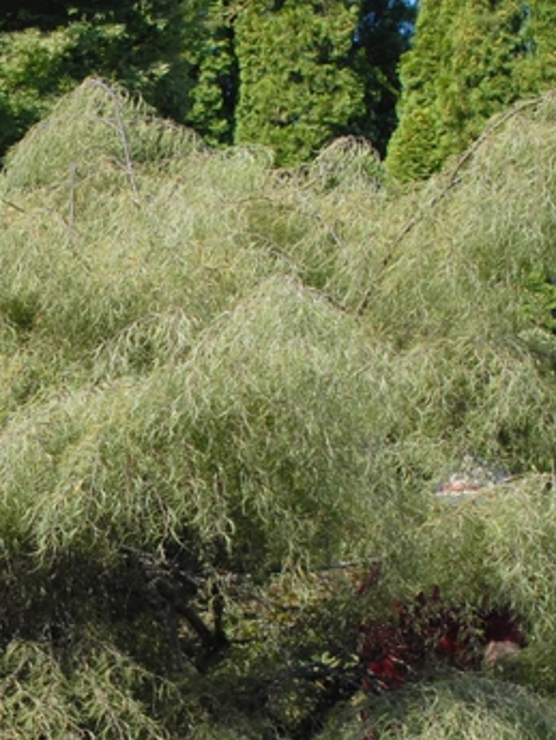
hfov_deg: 12.1
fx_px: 2568
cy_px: 561
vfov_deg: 16.3
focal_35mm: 120
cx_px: -118
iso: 400
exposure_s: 1/320
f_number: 9
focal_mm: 28
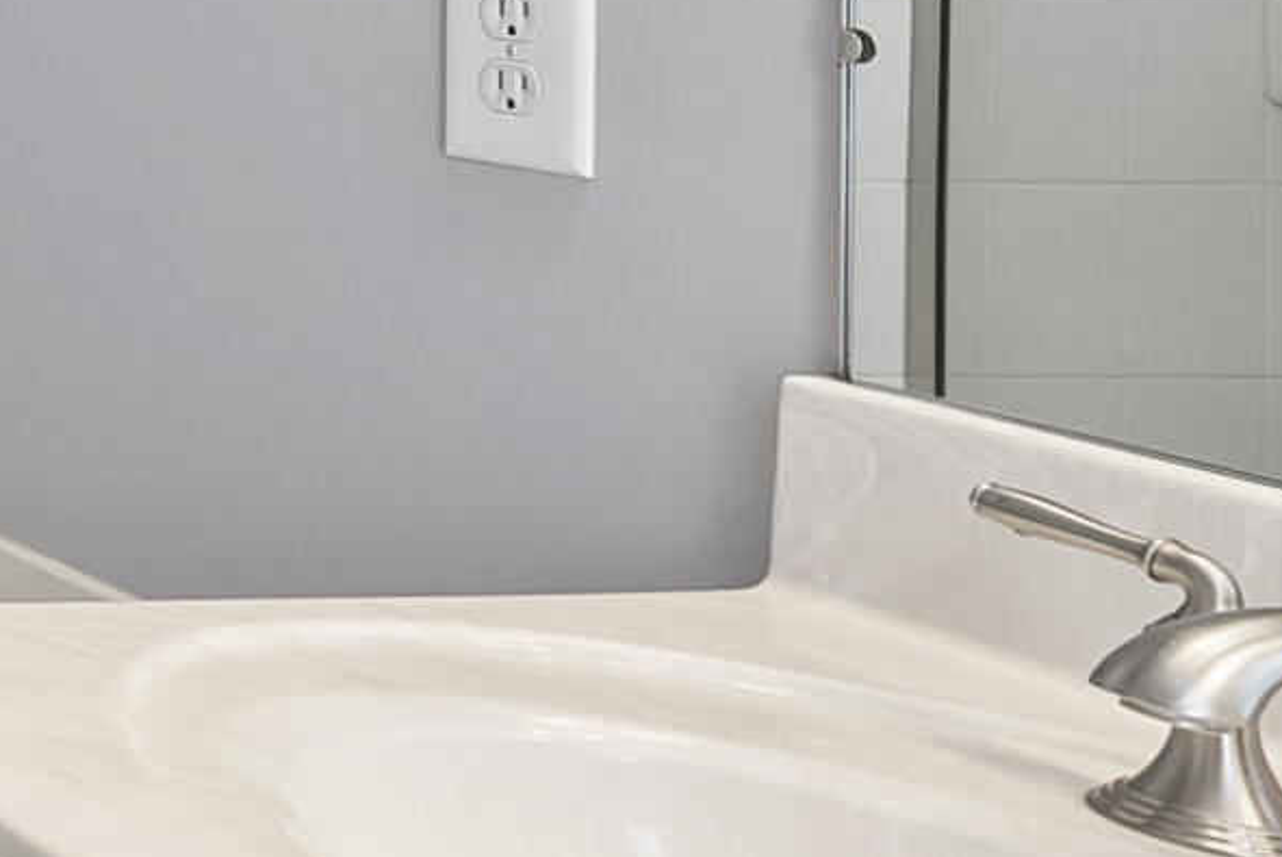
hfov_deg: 16.0
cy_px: -203
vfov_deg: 19.3
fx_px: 2352
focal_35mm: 66
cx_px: -1679
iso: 400
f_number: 7.1
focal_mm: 13
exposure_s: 1/4
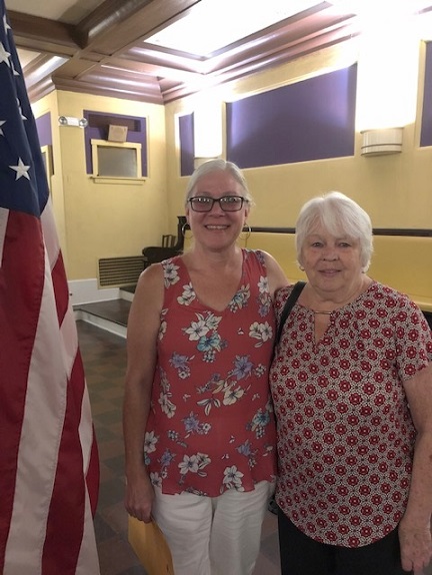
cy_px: 288
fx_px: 466
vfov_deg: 63.4
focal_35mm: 28
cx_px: 216
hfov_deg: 49.7
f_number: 1.8
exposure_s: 1/4
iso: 125
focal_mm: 3.99
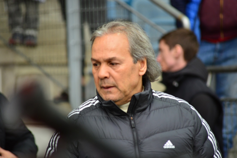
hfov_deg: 10.5
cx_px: 118
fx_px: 1284
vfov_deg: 7.1
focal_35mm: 195
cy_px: 79
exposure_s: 1/500
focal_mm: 195
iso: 1600
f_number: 4.8
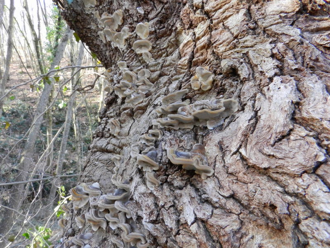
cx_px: 165
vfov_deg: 58.9
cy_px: 124
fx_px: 219
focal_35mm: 23
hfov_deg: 73.9
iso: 400
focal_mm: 4
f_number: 6.3
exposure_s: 1/25
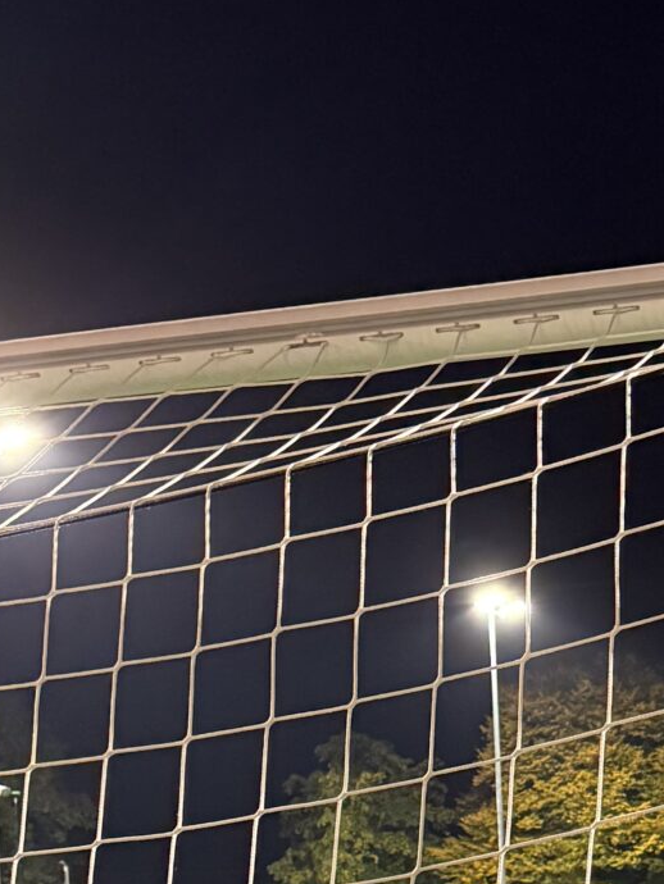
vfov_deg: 20.6
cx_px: 787
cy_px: 1060
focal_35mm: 89
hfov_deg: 16.0
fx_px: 2275
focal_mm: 6.76
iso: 640
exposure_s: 1/60
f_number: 1.78
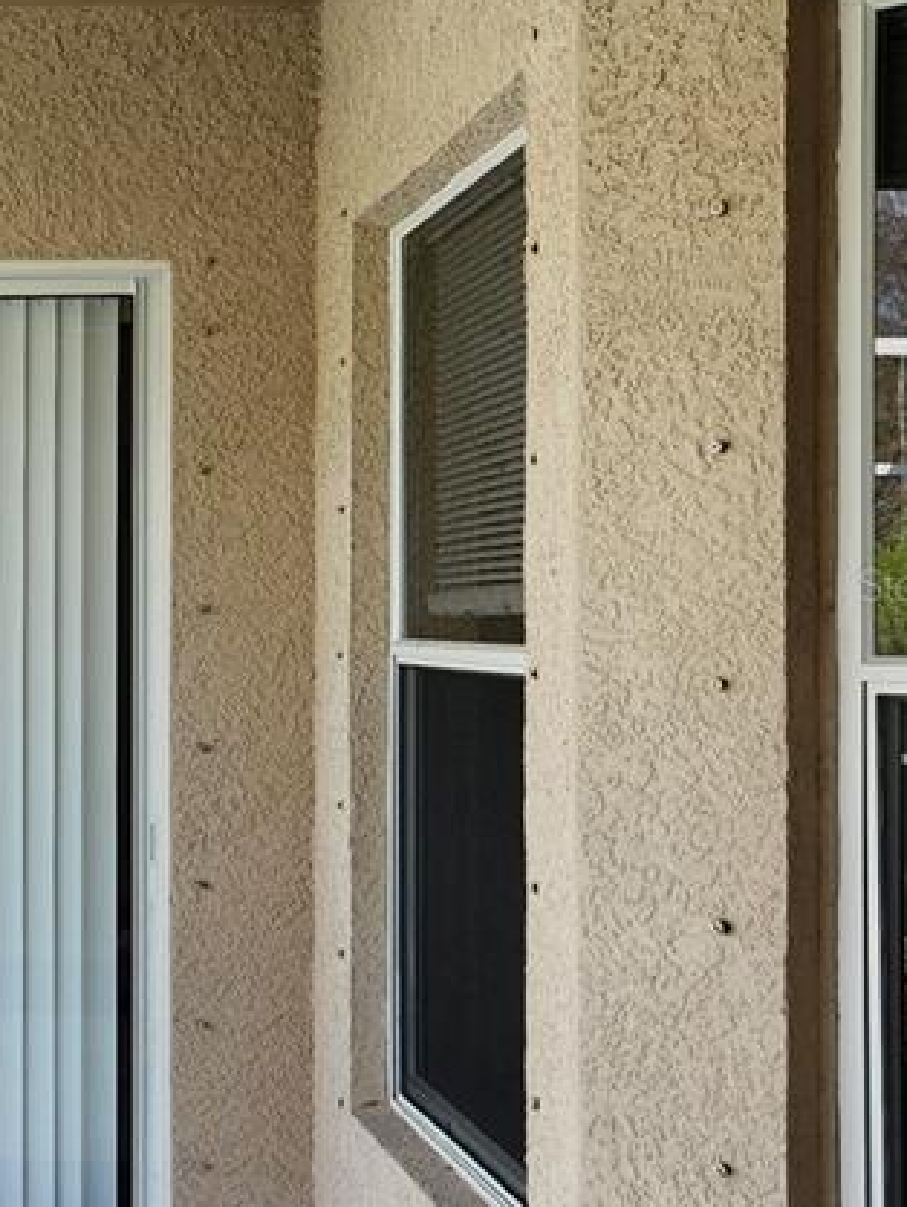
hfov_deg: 20.5
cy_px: 583
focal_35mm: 66
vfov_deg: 29.4
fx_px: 2303
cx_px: -237
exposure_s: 1/180
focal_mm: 5.4
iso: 32
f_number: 1.8
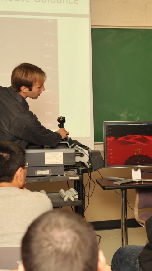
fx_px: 651
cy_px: 145
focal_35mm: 91
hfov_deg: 13.0
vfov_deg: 23.4
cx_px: 178
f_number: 5
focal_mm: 52
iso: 200
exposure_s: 1/60
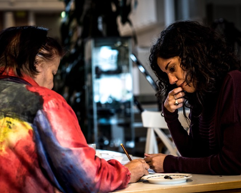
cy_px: 96
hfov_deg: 19.8
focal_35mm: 97
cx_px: 115
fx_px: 692
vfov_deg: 15.9
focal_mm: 85
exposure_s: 1/100
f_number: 3.5
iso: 1000
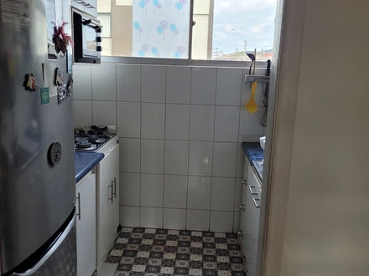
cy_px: 138
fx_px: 277
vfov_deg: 53.1
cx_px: 184
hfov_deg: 67.3
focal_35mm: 26
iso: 64
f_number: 1.8
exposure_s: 1/100
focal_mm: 5.4
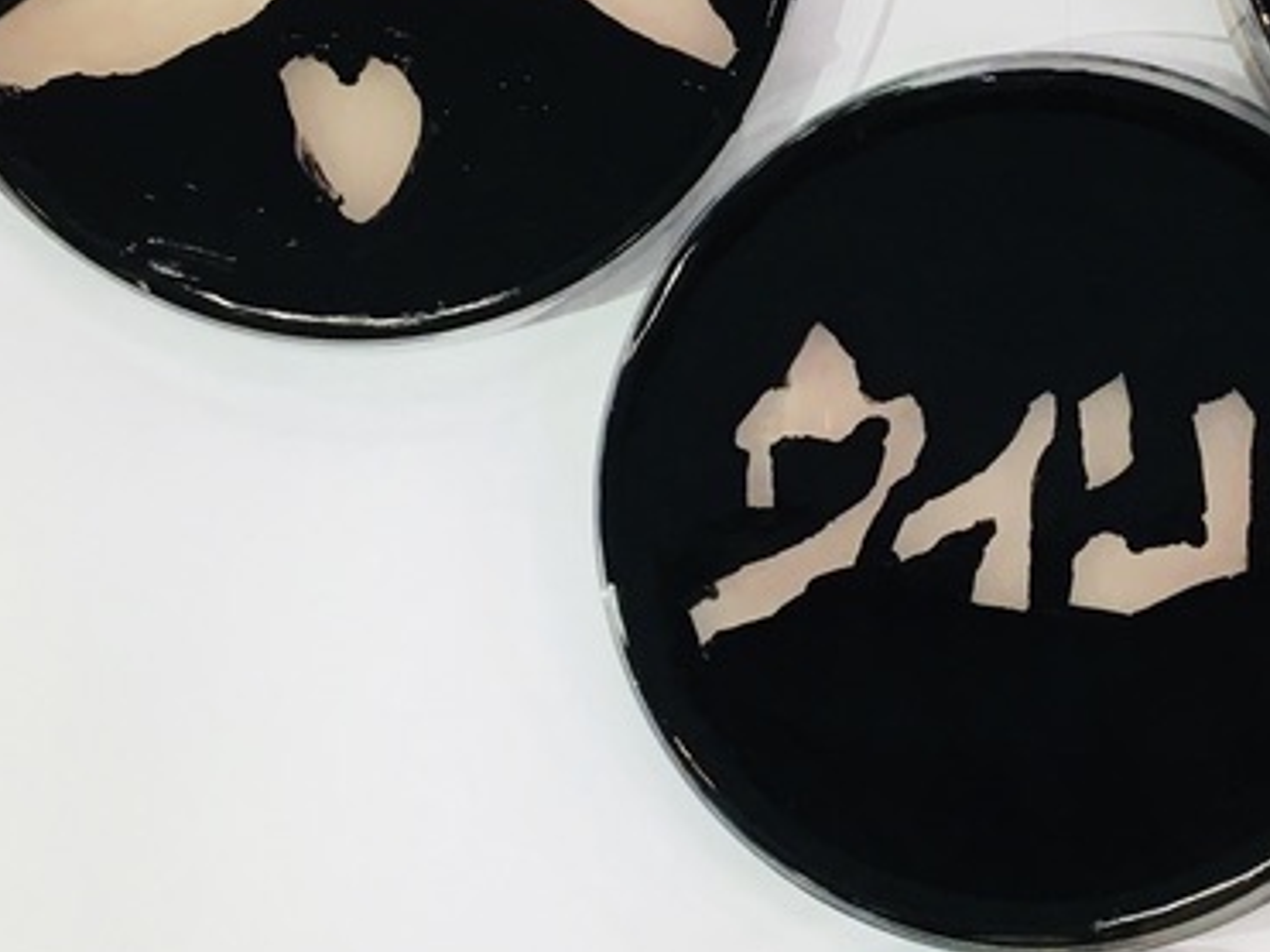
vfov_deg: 18.4
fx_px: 2934
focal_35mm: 80
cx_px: 811
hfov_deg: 24.3
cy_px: 562
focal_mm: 4.15
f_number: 2.2
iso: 40
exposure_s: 1/33
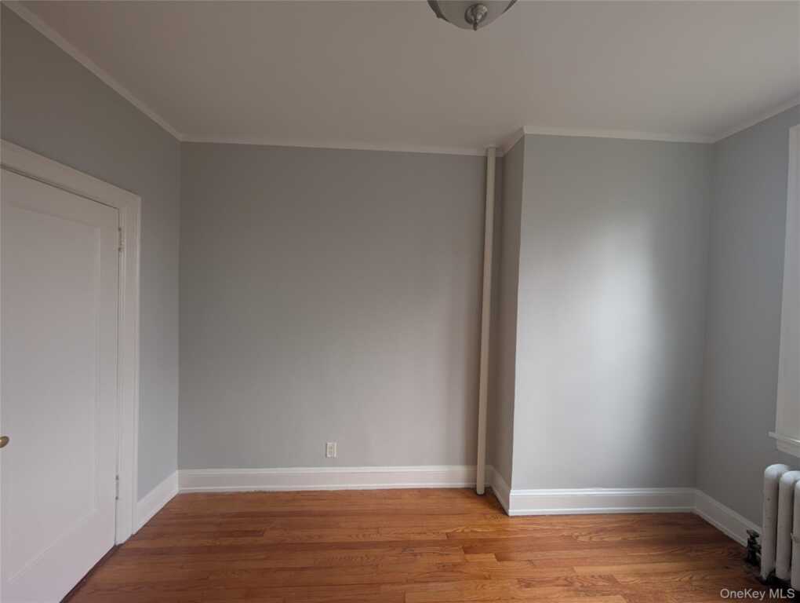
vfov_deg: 94.6
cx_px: 400
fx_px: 278
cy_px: 302
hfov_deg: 110.5
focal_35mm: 12
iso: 56
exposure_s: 1/23.8
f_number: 1.7
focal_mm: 2.02
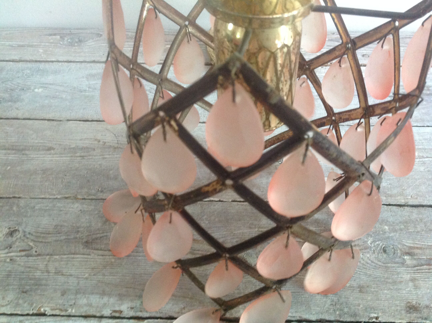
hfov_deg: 52.7
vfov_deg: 40.6
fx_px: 436
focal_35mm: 35
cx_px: 216
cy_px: 162
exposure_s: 1/15
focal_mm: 4.28
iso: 320
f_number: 2.4
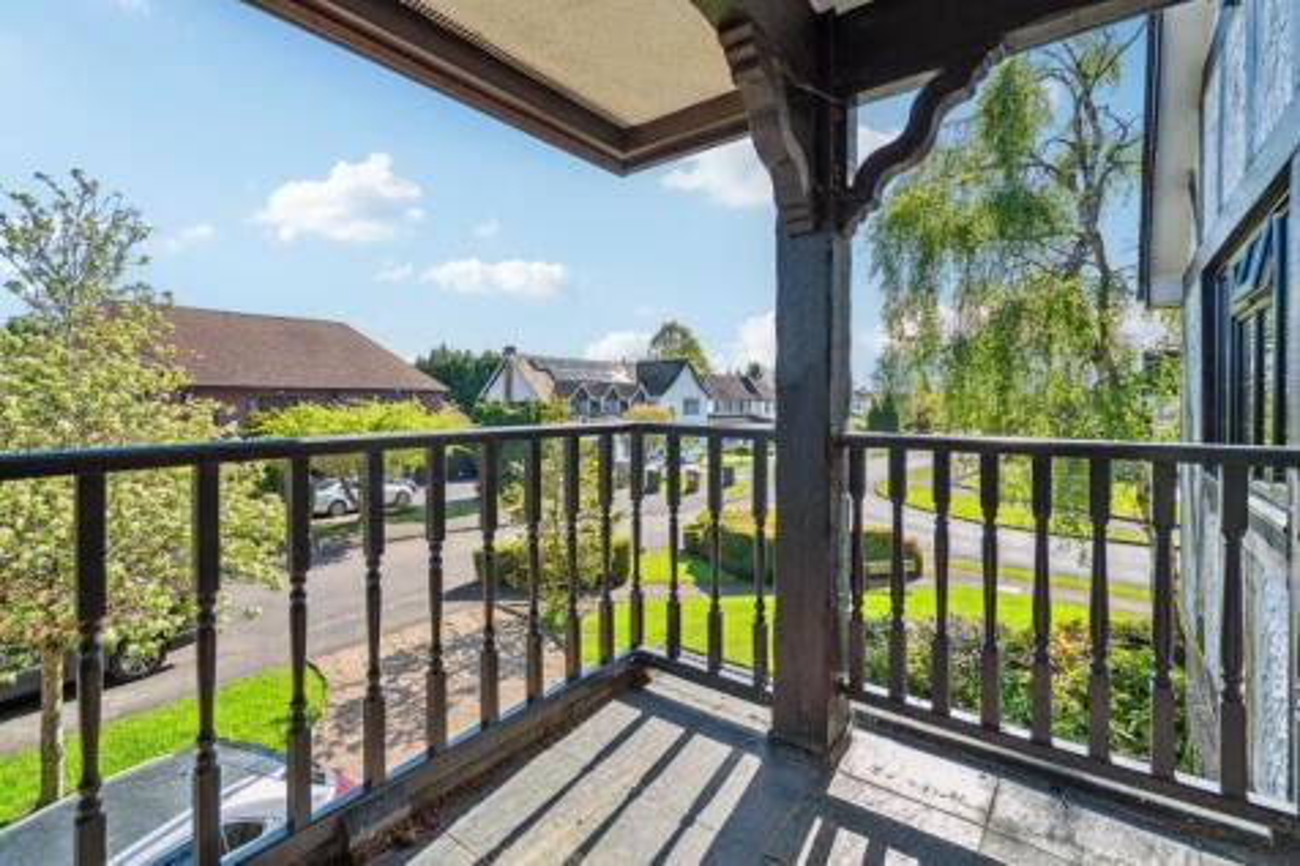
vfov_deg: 73.7
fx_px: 578
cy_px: 433
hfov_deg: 96.8
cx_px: 650
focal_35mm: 16
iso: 640
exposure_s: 1/1000
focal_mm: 16
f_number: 4
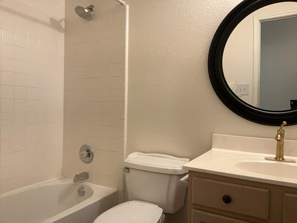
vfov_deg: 51.4
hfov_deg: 65.3
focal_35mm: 27
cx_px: 148
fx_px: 232
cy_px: 112
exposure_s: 1/100
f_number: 1.8
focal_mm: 3
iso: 160
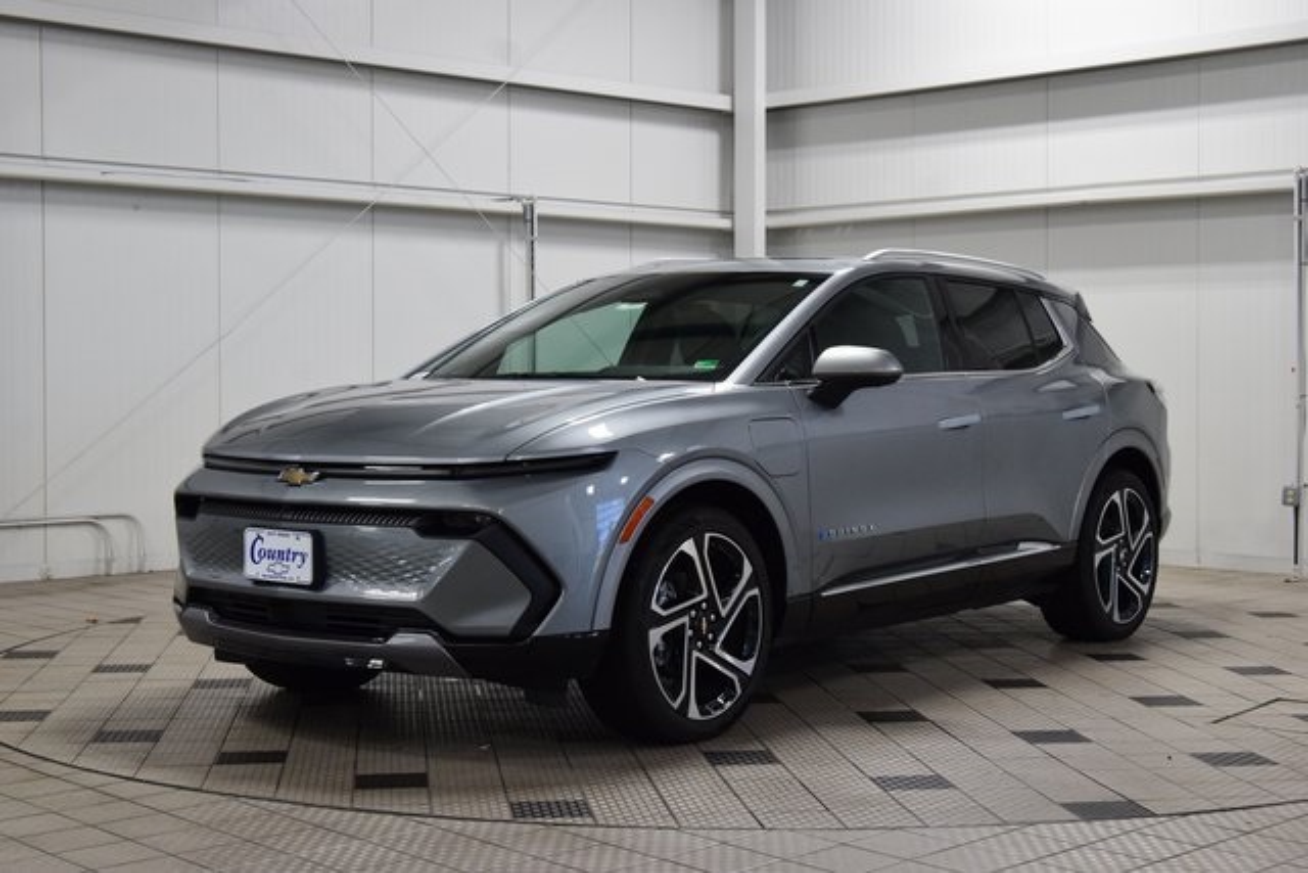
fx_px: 1962
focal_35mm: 54
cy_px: 436
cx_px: 654
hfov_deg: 36.9
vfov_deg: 25.1
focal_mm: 36
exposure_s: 1/60
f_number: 8
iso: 1600
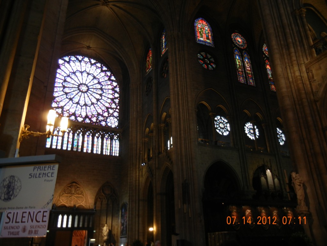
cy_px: 123
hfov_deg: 60.0
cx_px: 164
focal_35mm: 30
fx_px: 283
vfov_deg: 46.8
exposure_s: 1/5.4
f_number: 3.5
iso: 200
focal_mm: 5.4
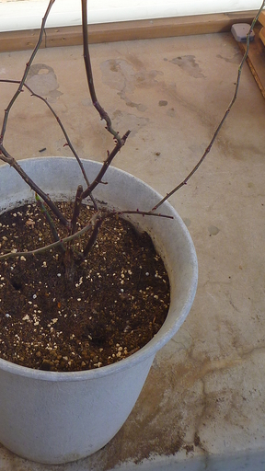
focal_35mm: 61
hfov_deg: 19.3
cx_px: 22
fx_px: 762
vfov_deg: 33.8
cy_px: 130
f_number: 3.3
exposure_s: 1/320
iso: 80
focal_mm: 4.9
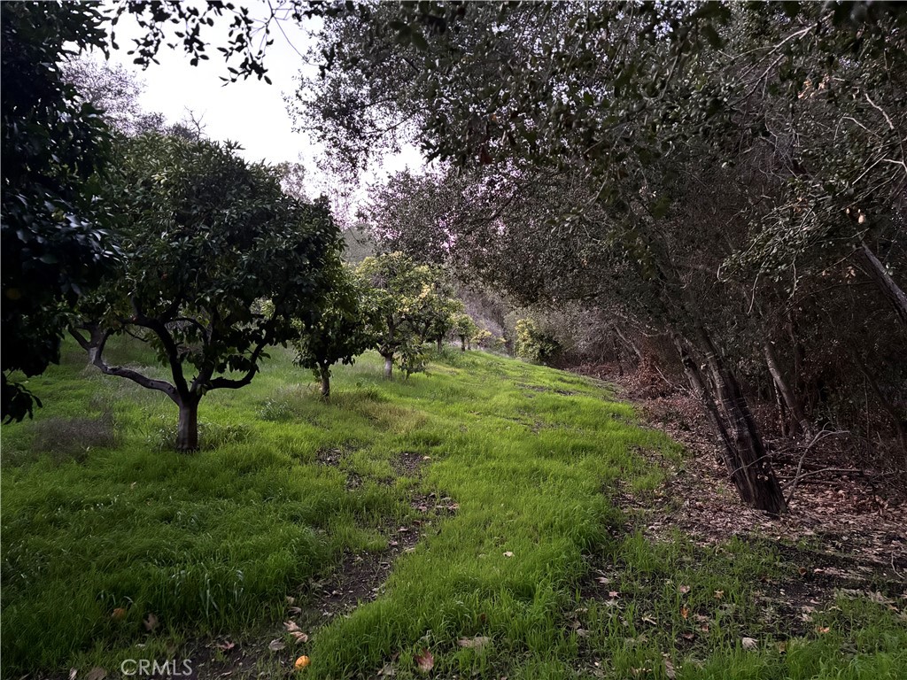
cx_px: 454
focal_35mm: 26
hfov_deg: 67.3
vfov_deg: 53.1
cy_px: 340
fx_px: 681
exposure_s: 1/30
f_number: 1.6
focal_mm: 5.96
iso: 1000
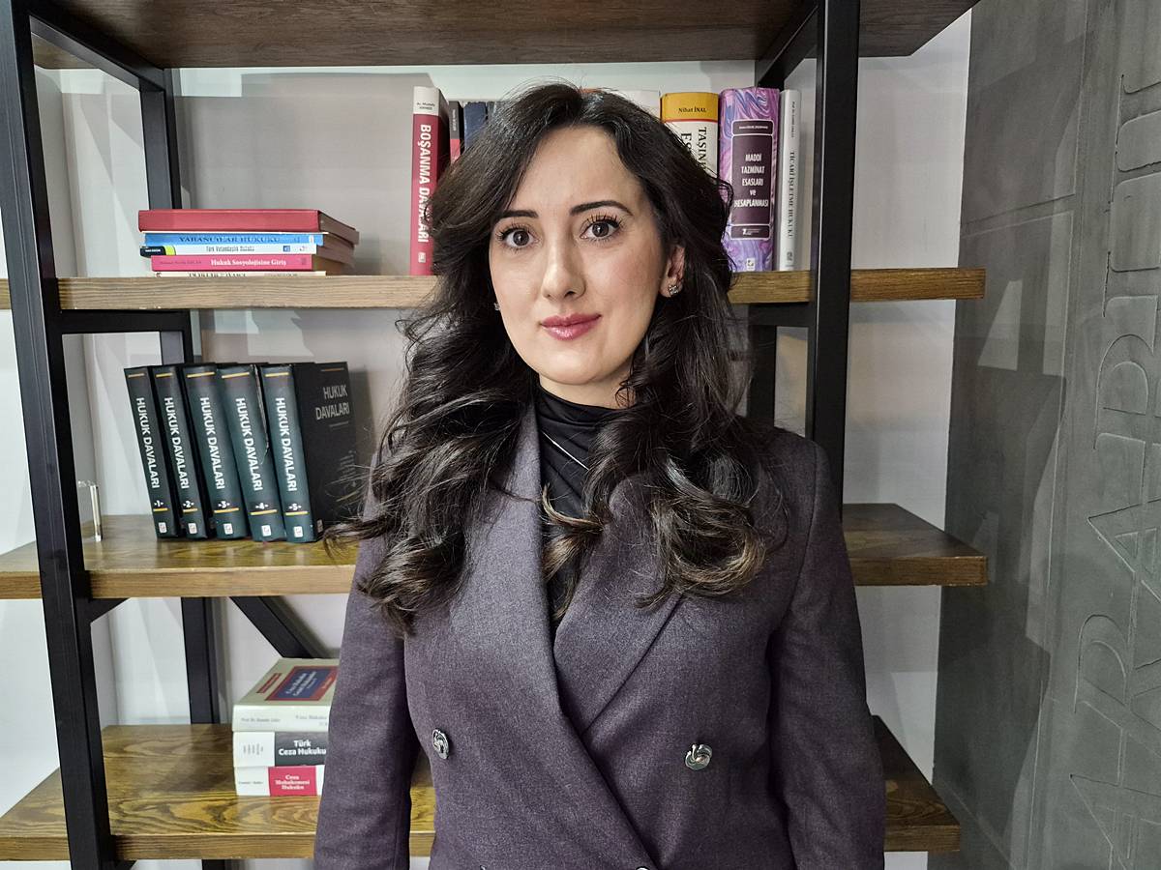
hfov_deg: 73.9
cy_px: 435
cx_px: 580
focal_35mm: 23
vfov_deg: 58.9
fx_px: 771
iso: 1000
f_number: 1.8
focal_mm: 5.4
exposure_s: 1/100
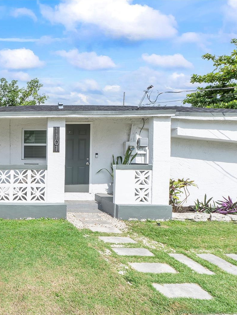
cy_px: 159
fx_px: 201
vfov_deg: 76.4
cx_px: 2
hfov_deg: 50.0
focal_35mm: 22
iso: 100
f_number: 11
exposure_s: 1/200
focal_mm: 10
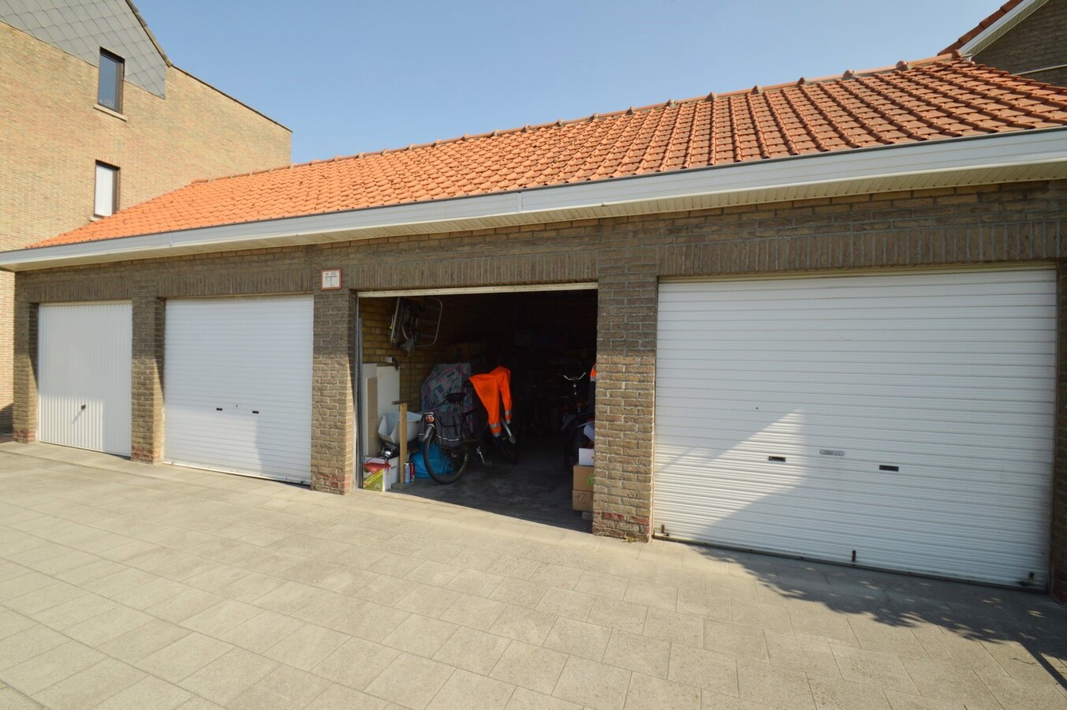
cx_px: 534
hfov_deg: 100.4
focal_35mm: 15
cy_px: 355
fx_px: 444
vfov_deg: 77.2
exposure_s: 1/400
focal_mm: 10
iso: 400
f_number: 10
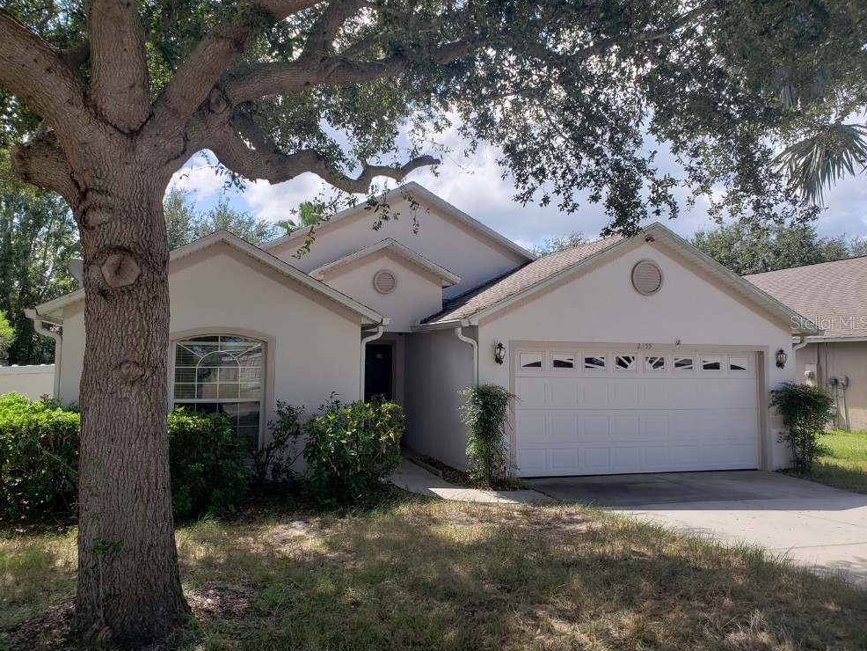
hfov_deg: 65.3
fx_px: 676
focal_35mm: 27
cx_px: 423
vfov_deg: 51.4
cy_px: 322
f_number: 2.4
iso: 50
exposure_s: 1/992
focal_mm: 4.3
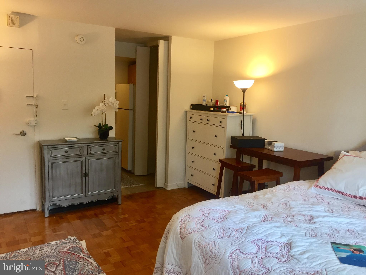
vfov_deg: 48.2
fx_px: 307
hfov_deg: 61.7
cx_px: 183
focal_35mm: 29
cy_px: 138
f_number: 2.2
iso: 64
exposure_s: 1/30
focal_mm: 4.15
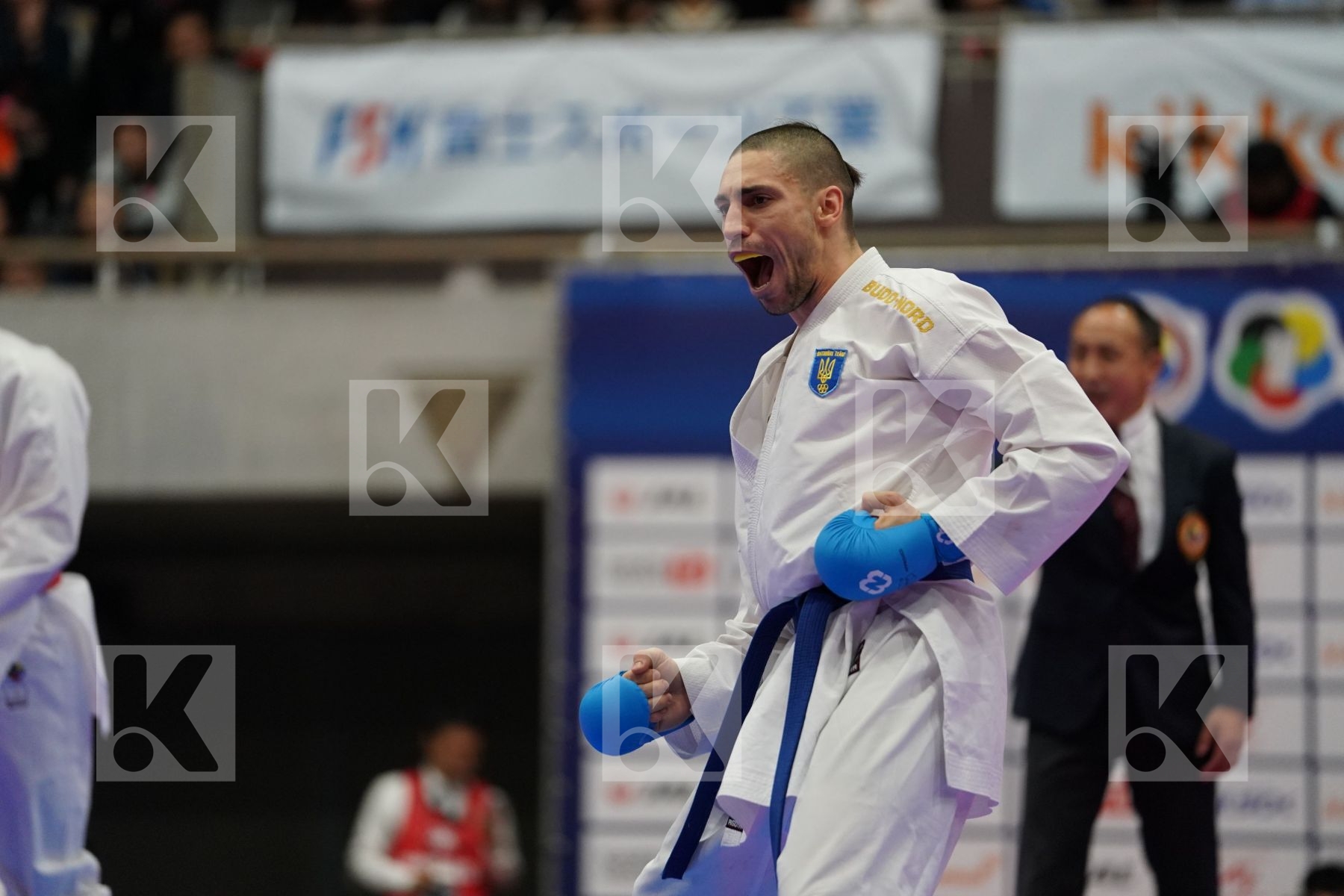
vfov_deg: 6.9
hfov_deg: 10.3
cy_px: 448
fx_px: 7466
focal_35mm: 200
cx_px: 672
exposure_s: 1/1000
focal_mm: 200
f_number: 2.8
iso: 2500
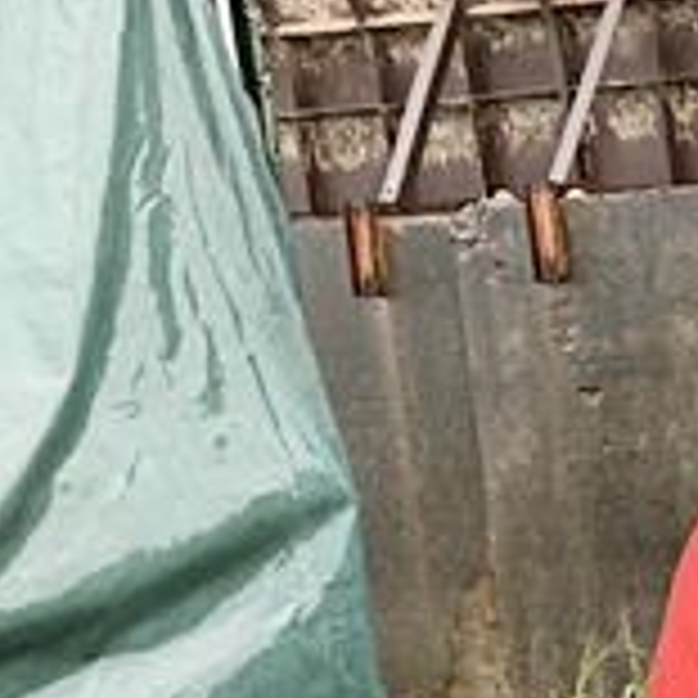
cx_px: 1421
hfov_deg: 14.4
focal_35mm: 99
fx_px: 2258
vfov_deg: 17.1
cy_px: 725
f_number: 1.8
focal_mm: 4.25
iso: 50
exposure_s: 1/121
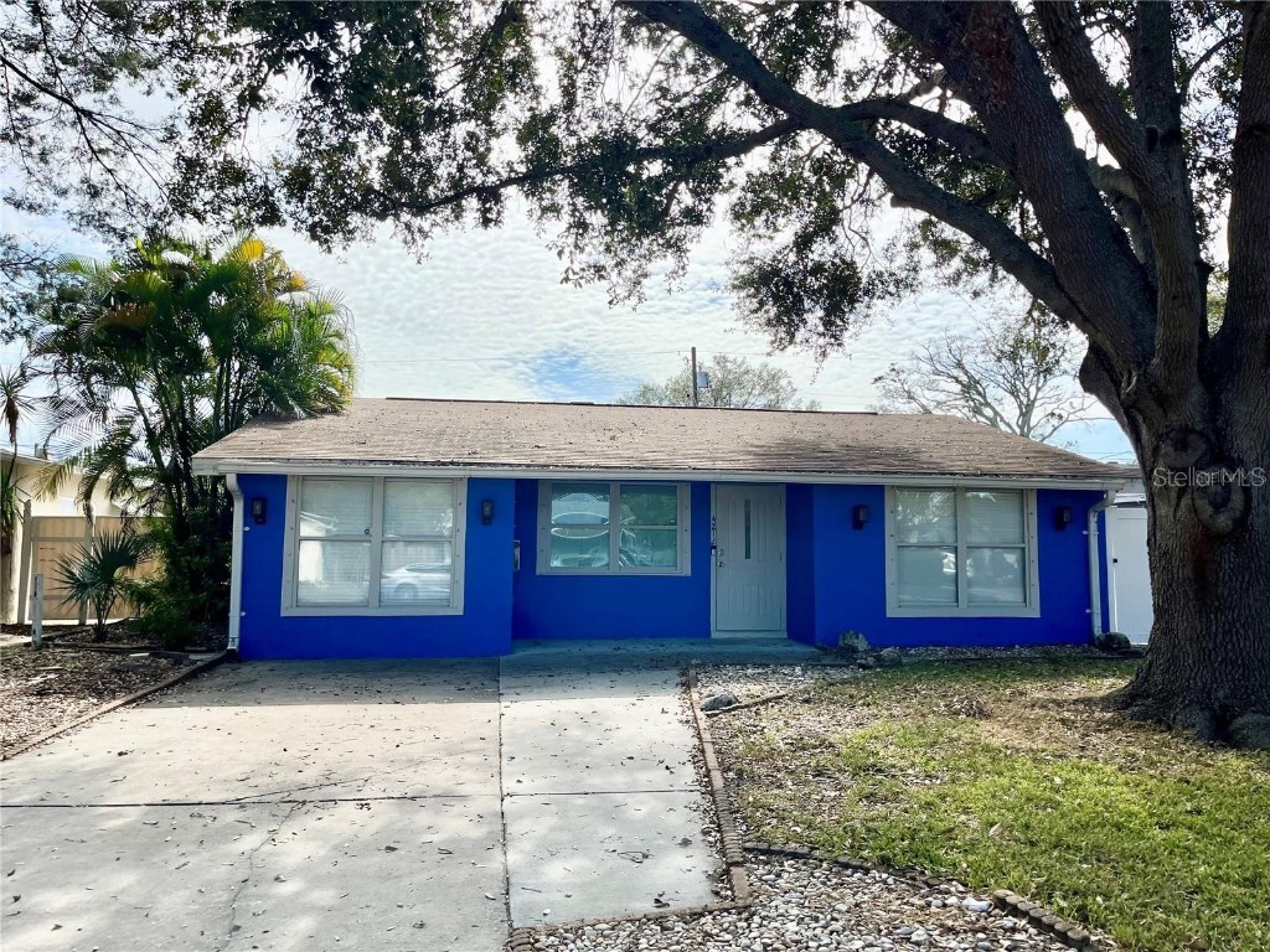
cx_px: 635
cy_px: 476
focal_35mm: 26
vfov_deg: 53.1
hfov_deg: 67.3
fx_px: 954
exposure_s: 1/5076
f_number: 1.6
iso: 50
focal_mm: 5.1
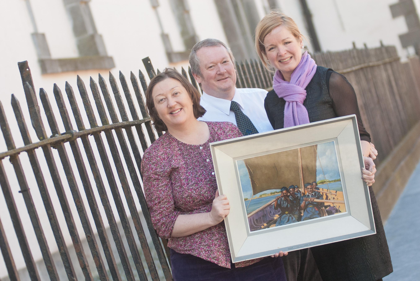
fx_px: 1227
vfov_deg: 13.1
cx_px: 210
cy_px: 140
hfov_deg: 19.4
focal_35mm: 105
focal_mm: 70
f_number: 6.3
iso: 640
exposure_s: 1/2000
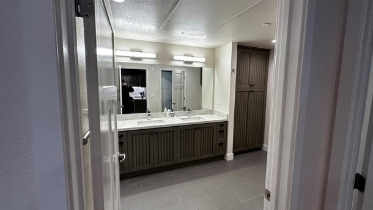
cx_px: 190
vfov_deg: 67.0
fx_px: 158
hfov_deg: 99.4
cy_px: 101
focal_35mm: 16
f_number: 2.2
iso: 100
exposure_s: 1/120
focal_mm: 2.22
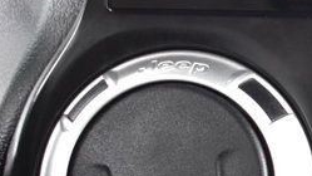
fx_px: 1497
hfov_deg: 11.4
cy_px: 279
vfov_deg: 6.6
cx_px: 457
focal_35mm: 181
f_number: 4.2
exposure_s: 1/5
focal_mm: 28
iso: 1600
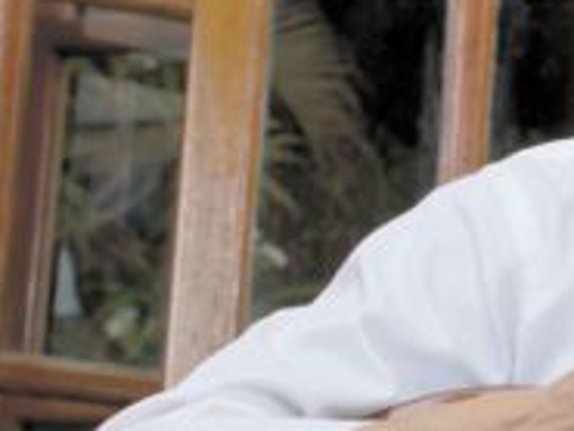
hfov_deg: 9.1
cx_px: 1105
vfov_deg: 7.2
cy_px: 338
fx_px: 3401
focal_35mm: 205
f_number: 5.6
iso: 200
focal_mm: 35
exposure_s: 1/60
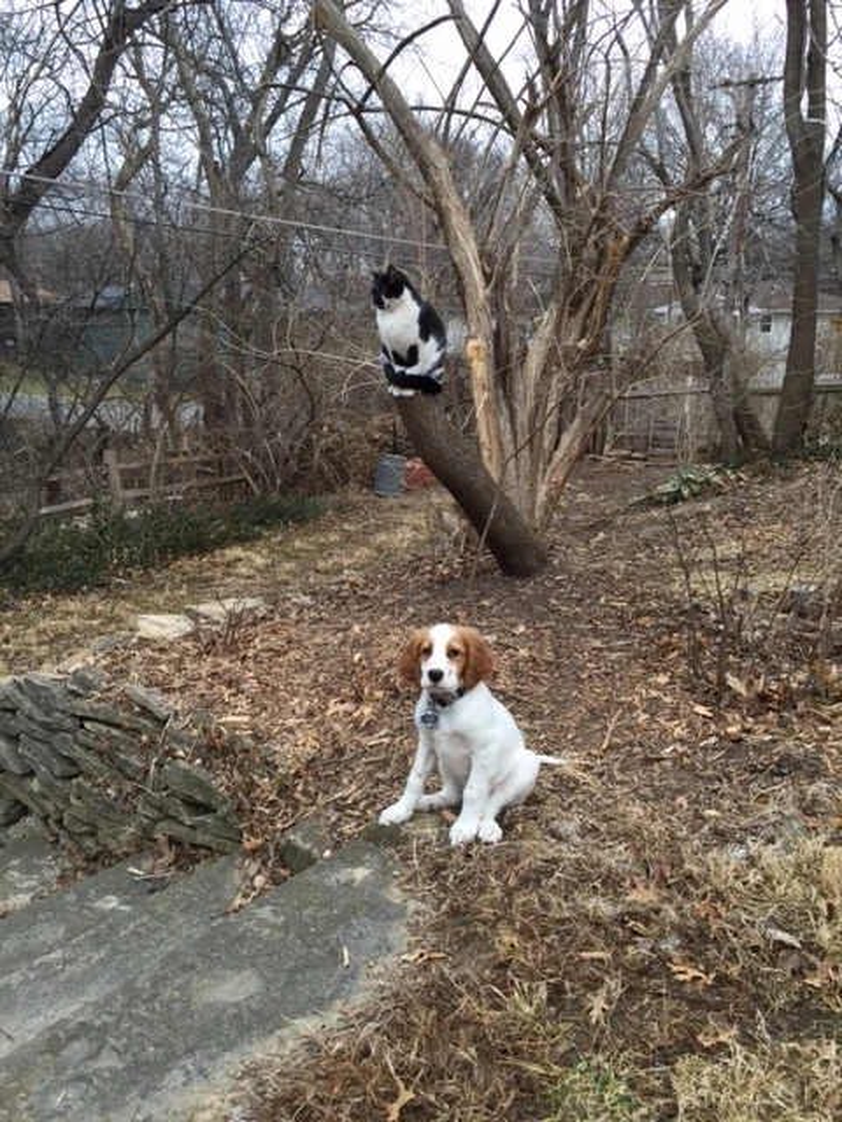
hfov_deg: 48.2
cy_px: 561
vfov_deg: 61.7
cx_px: 421
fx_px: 941
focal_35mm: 29
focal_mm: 4.15
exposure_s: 1/120
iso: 50
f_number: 2.2
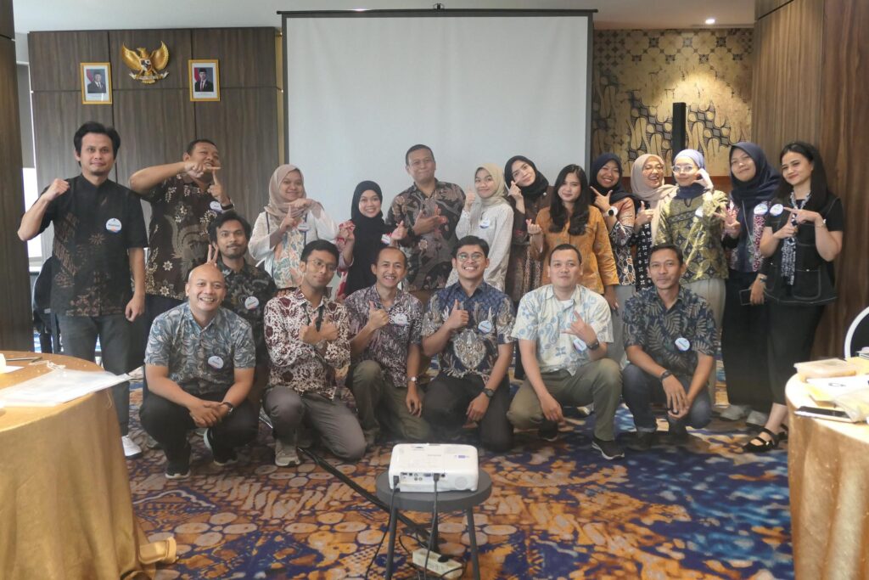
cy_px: 290
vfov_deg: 38.9
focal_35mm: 34
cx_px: 434
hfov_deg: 55.8
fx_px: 821
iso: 1600
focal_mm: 12.4
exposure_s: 1/80
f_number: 2.8
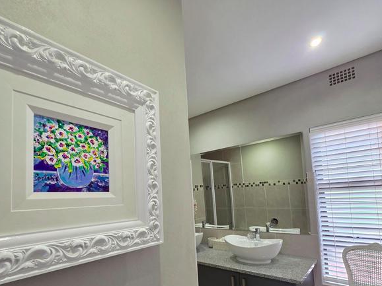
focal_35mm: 18
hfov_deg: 87.8
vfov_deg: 69.8
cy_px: 187
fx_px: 199
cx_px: 195
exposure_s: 1/100
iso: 320
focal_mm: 2.2
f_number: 1.9
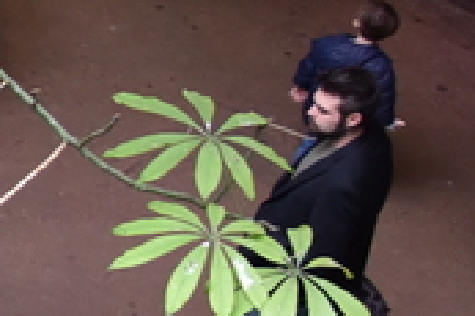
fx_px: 2346
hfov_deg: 9.1
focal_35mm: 178
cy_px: 104
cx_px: -980
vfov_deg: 7.7
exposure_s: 1/50
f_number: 4
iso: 1400
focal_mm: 24
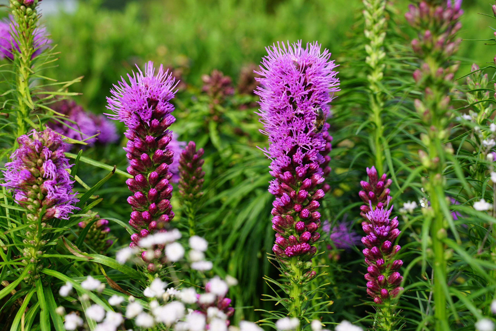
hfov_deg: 27.0
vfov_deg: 18.2
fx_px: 1033
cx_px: 248
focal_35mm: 75
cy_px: 166
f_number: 9
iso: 100
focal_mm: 75
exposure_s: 1/125
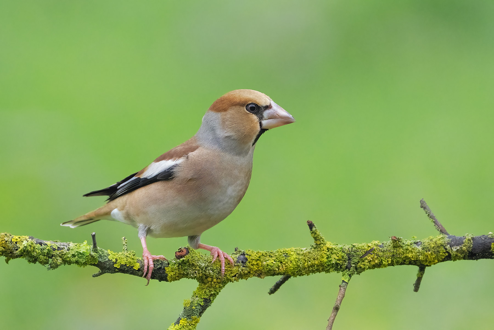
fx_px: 12349
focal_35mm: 900
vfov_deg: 1.5
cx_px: 247
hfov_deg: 2.3
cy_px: 165
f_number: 7.1
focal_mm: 600
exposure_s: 1/1000
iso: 6400
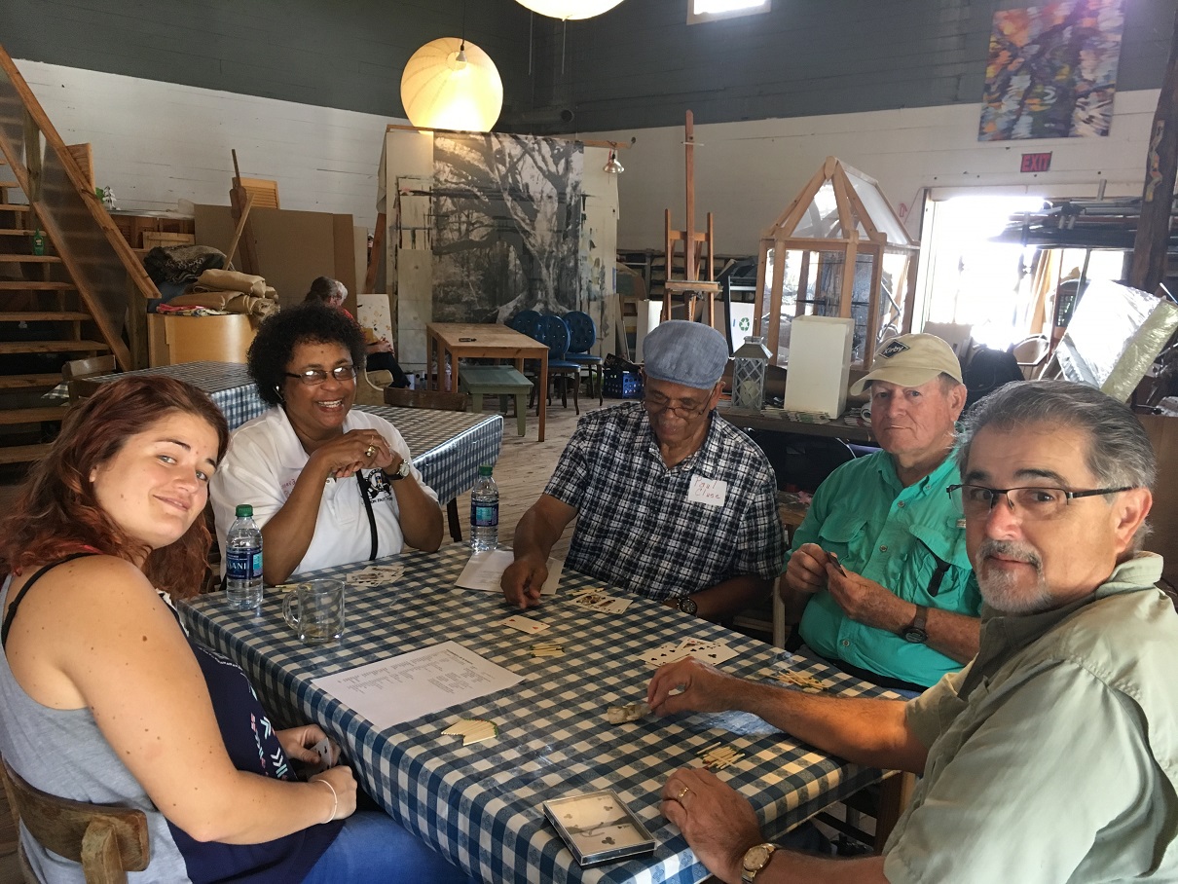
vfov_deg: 48.2
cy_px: 442
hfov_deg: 61.6
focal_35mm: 29
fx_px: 987
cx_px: 589
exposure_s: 1/30
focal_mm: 4.15
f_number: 2.2
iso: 100
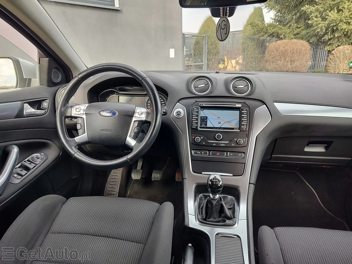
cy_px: 132
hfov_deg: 73.9
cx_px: 176
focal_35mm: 23
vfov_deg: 58.9
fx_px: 234
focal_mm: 5.56
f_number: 1.8
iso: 100
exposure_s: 1/150
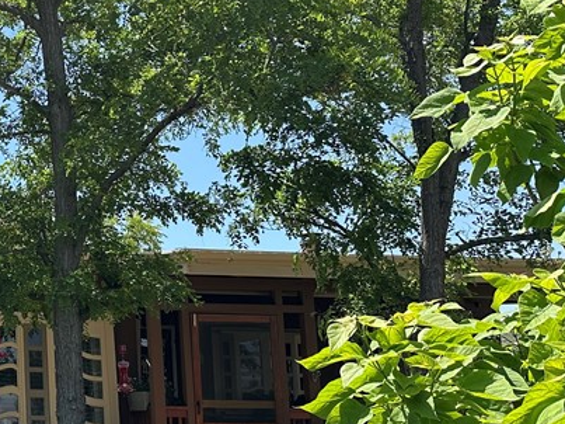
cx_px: -144
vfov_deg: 24.0
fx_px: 995
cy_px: 209
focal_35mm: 61
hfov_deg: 27.2
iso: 80
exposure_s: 1/2469
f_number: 1.78
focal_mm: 6.86
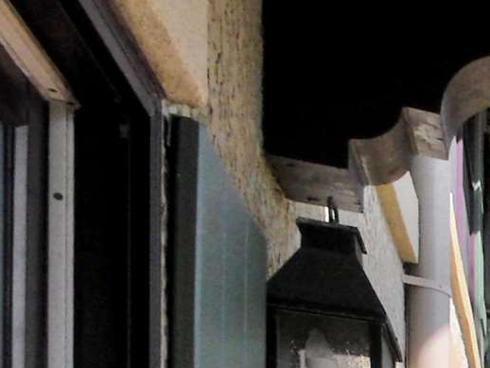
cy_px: 810
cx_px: 1310
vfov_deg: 14.0
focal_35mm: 83
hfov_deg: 13.2
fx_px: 1175
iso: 400
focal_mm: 7
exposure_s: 1/320
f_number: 11
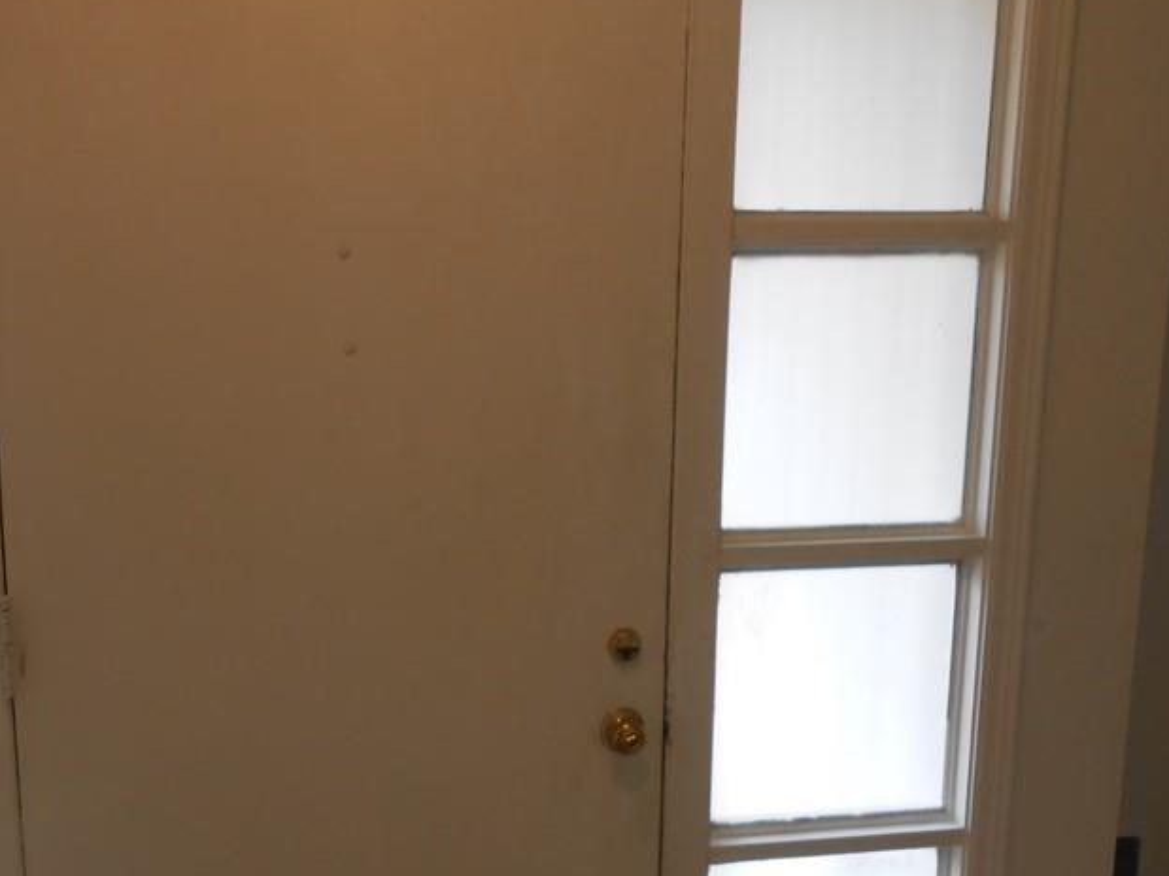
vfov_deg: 33.2
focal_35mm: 43
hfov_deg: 43.3
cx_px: 391
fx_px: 1452
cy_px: 610
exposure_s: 1/30
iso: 100
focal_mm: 4.6
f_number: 3.5
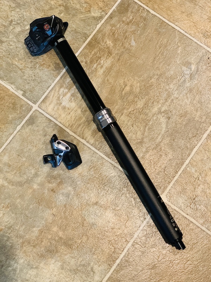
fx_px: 423
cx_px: 106
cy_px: 141
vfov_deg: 36.8
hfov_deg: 28.0
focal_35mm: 52
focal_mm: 6
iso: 400
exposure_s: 1/40
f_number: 2.4
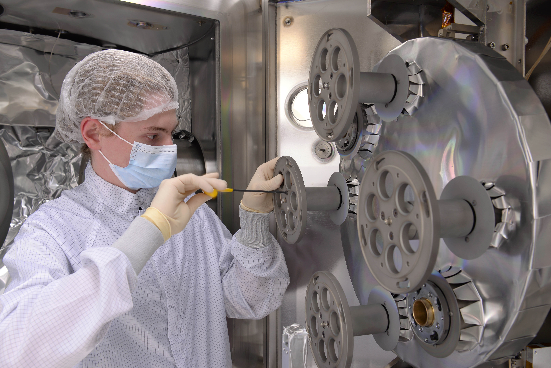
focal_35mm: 34
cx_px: 276
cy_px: 184
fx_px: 521
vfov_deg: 38.9
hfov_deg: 55.8
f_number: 9
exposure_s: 1/30
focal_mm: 34
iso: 320
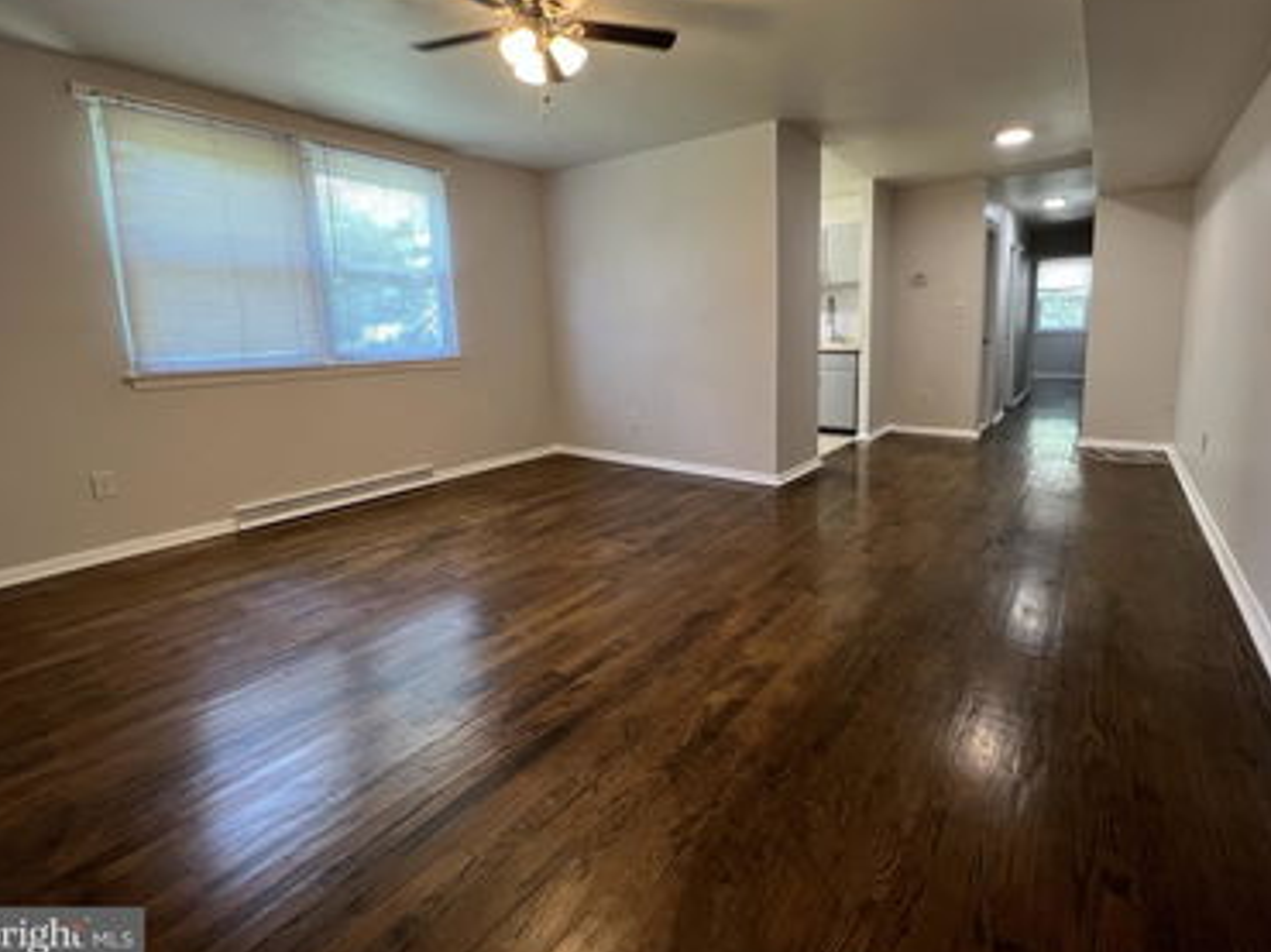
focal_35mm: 15
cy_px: 416
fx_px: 550
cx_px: 699
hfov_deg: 97.9
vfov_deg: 81.3
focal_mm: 1.57
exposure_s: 1/60
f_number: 1.8
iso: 160
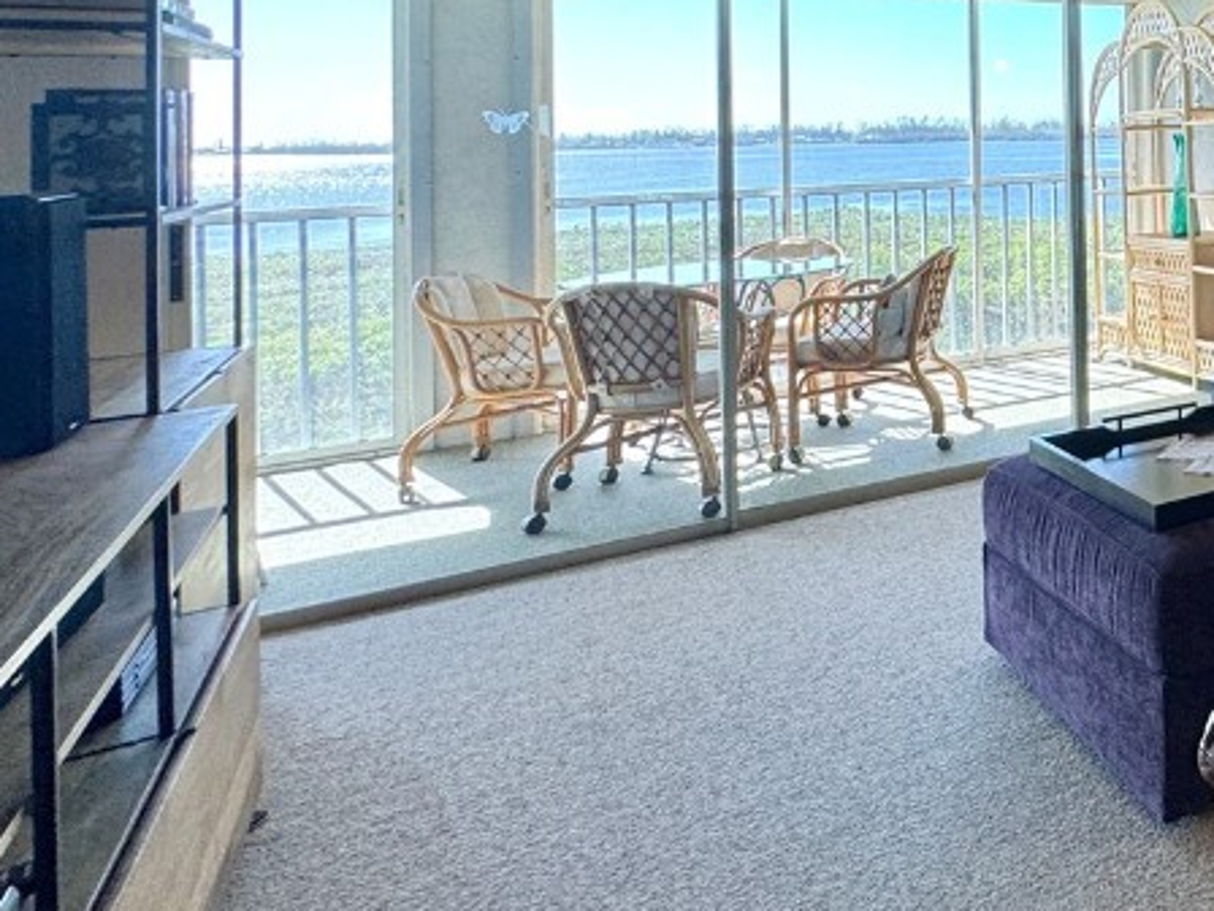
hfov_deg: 42.9
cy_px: 103
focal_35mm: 32
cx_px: 1366
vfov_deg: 41.0
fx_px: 1122
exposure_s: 1/120
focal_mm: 2.22
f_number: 2.2
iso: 125
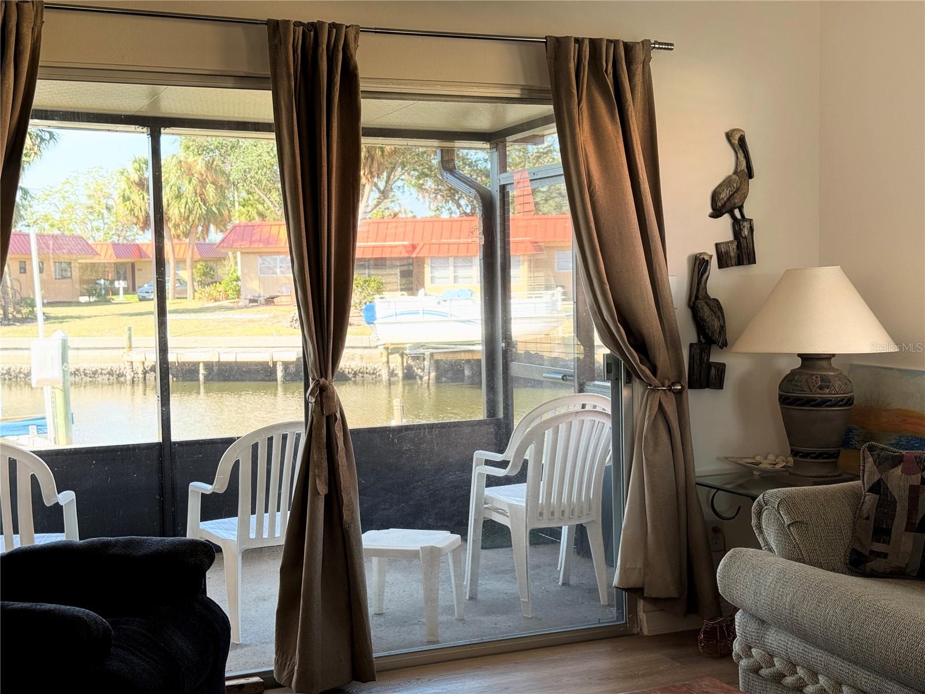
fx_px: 1283
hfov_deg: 39.7
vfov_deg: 30.3
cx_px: 462
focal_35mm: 48
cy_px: 347
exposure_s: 1/102
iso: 100
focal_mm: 6.76
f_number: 1.78
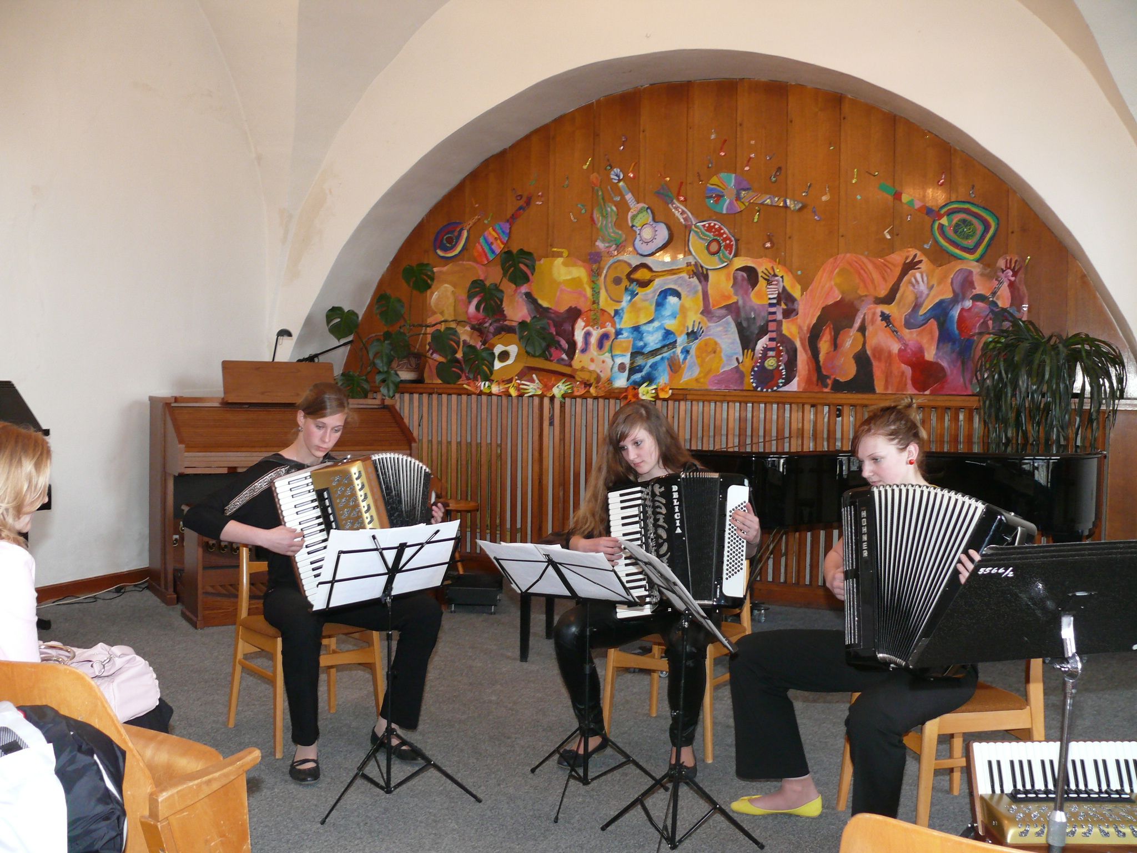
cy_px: 426
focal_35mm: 35
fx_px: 1150
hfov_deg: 52.6
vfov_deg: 40.7
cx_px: 568
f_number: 2.8
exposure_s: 1/30
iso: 200
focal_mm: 7.4
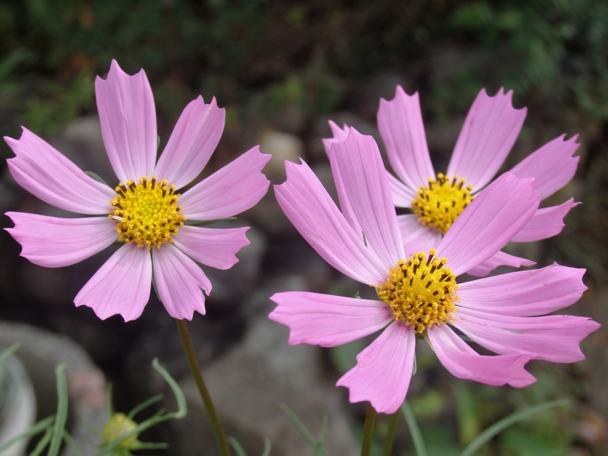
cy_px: 228
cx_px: 304
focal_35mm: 66
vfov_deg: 22.3
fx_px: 1159
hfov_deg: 29.4
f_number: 4.4
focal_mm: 11.9
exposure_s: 1/400
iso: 125
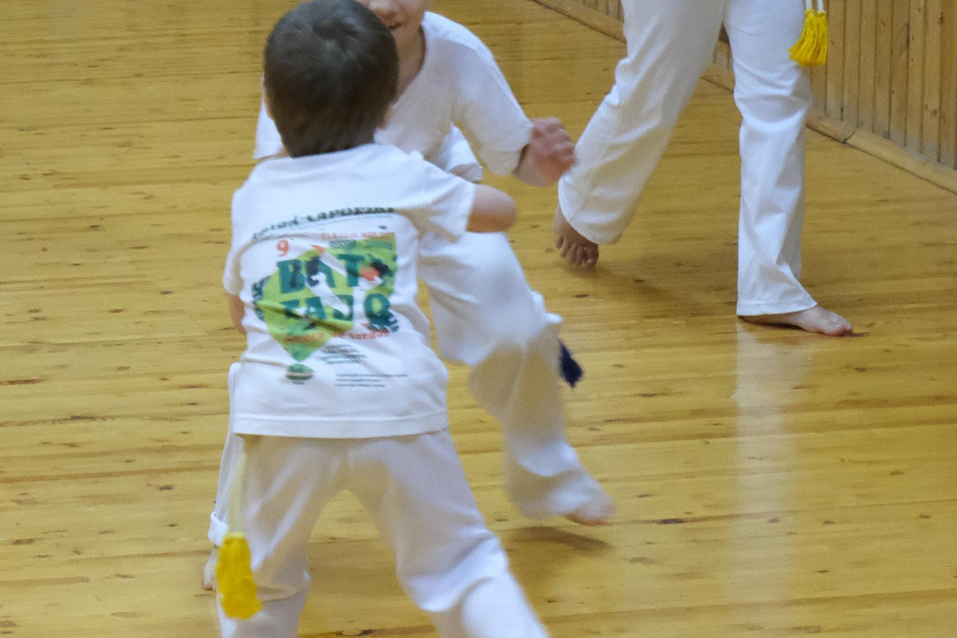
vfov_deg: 8.2
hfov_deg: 12.1
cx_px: 17
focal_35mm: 168
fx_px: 4466
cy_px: 160
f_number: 5.6
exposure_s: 1/105
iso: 6400
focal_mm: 42
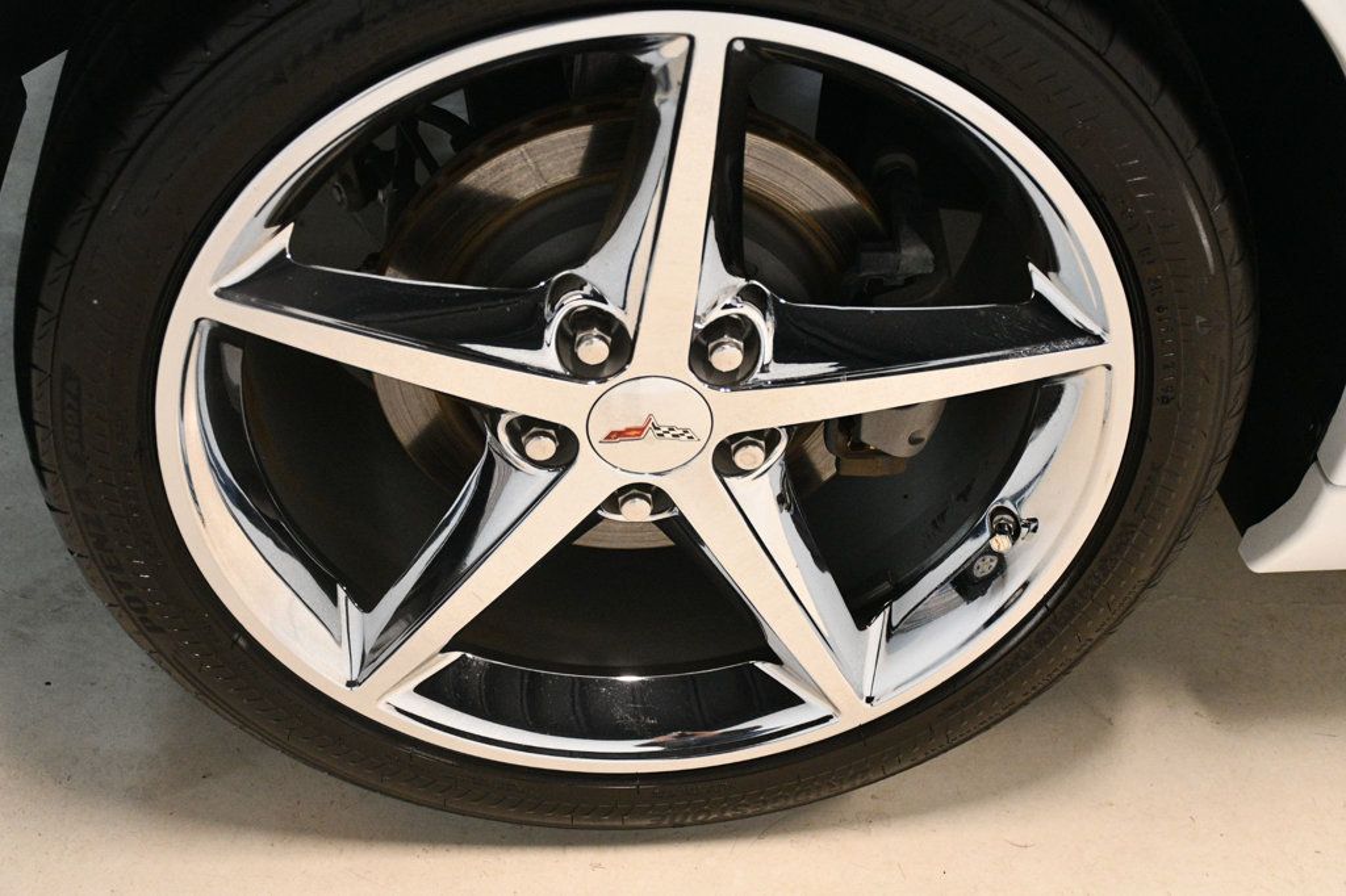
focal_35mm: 60
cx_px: 673
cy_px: 448
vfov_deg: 22.6
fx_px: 2242
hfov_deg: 33.4
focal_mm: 40
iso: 3200
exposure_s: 1/125
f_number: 4.5
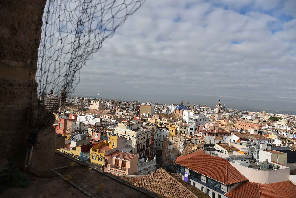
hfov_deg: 73.7
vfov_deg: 53.2
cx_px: 148
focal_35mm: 24
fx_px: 197
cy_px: 99
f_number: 6.3
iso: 100
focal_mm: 24
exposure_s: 1/640
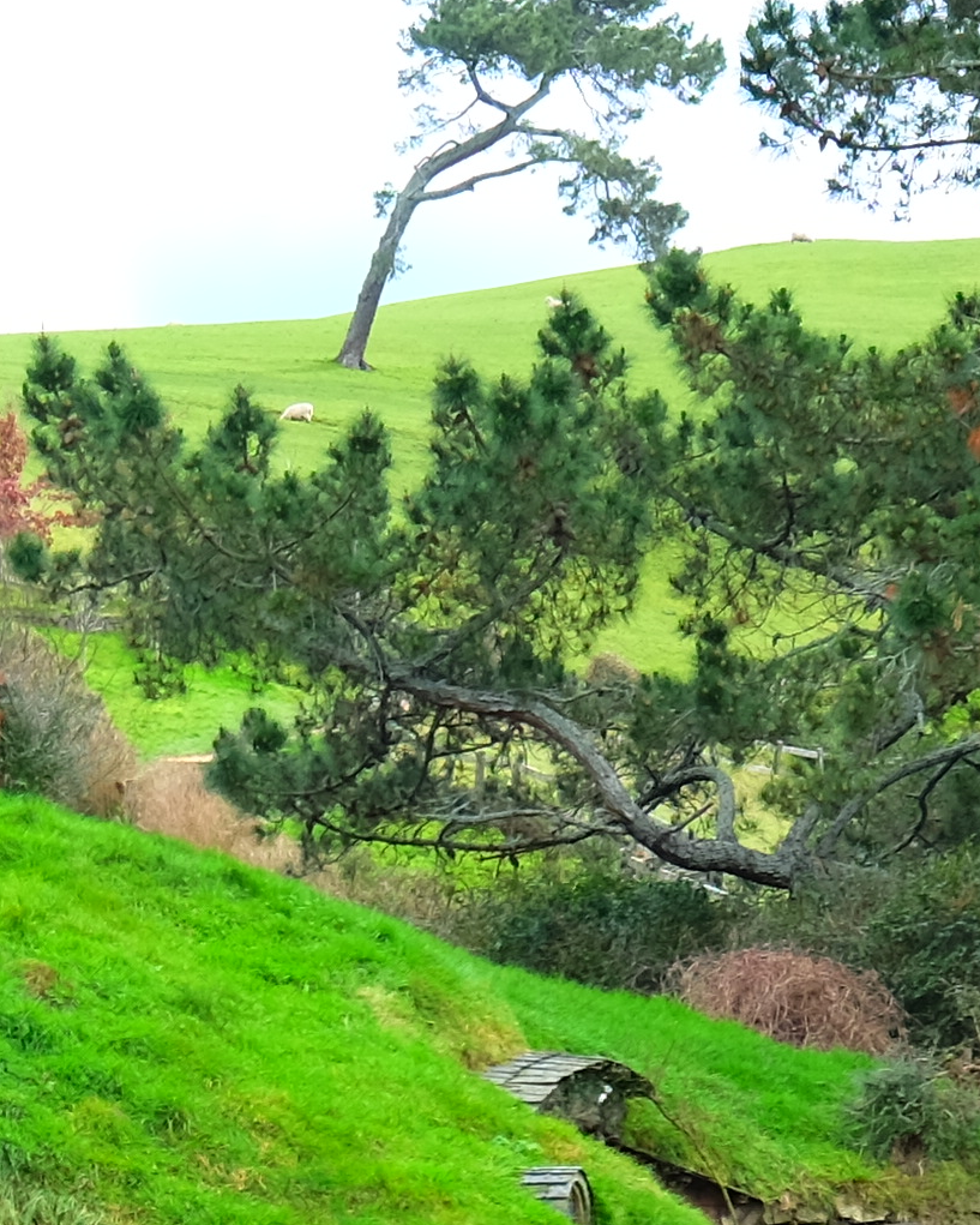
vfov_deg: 11.7
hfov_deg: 9.4
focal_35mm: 162
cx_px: -314
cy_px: 1423
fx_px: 5872
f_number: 5.6
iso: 200
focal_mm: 24
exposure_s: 1/180
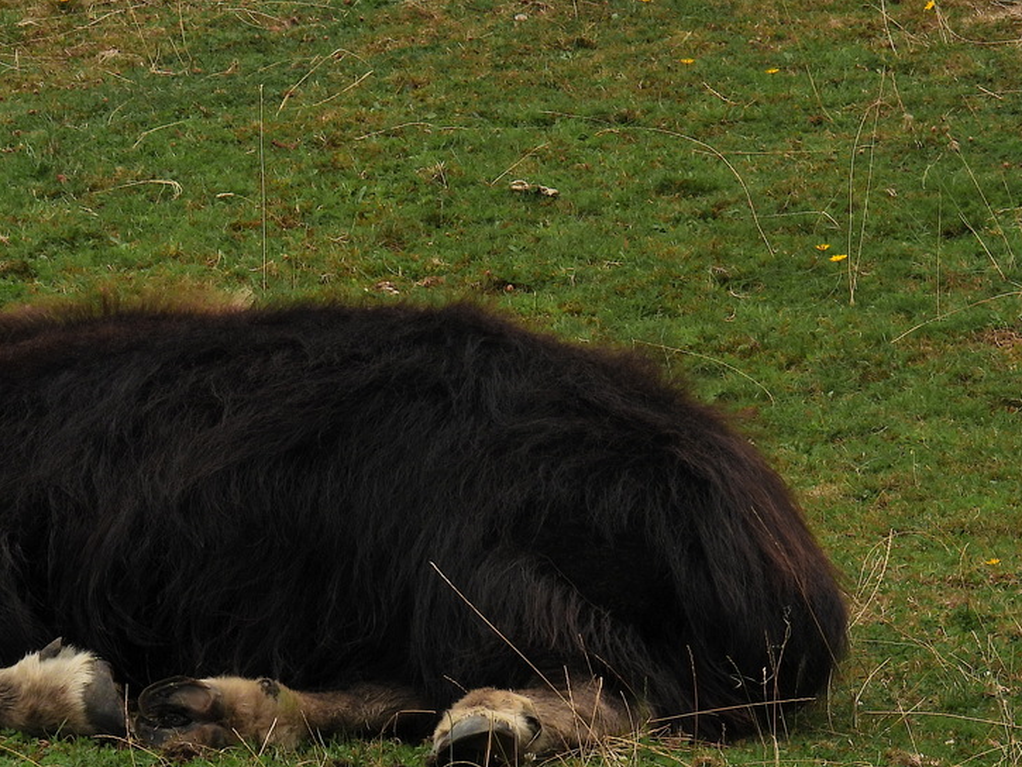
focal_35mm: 565
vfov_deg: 2.6
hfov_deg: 3.5
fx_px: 16684
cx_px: 179
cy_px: 479
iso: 100
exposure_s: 1/1000
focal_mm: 57.1
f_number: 5
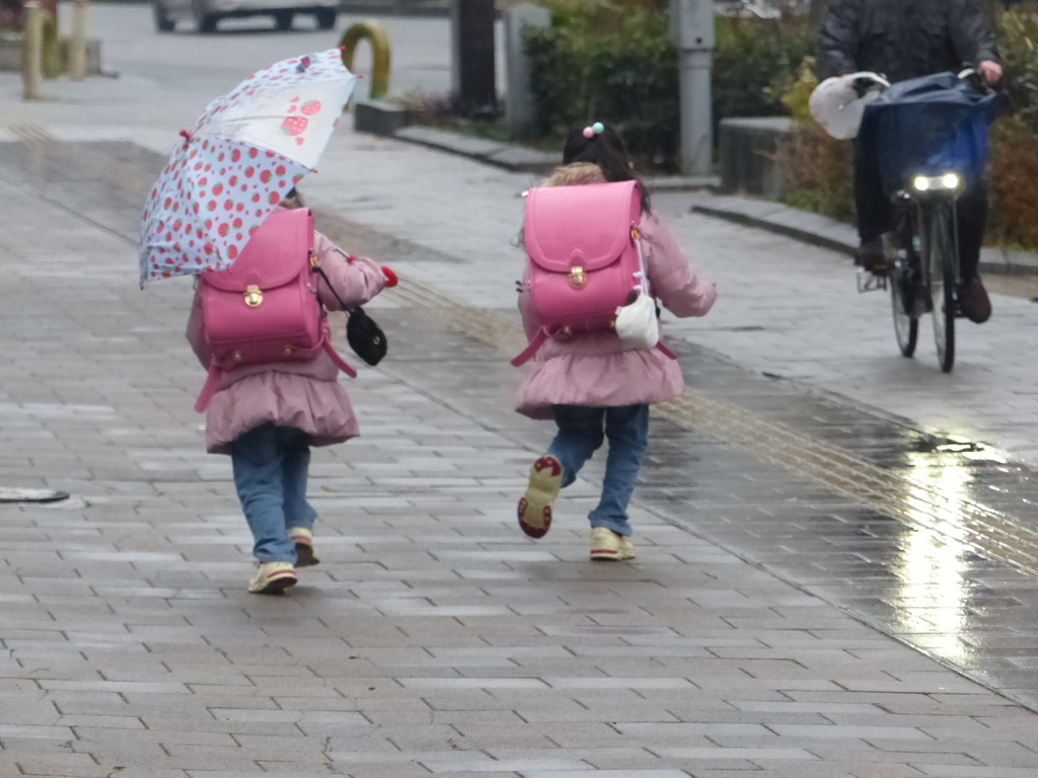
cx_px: 519
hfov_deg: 5.9
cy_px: 389
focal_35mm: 338
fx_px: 10135
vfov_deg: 4.4
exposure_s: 1/250
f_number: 2.8
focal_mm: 60.8
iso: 800
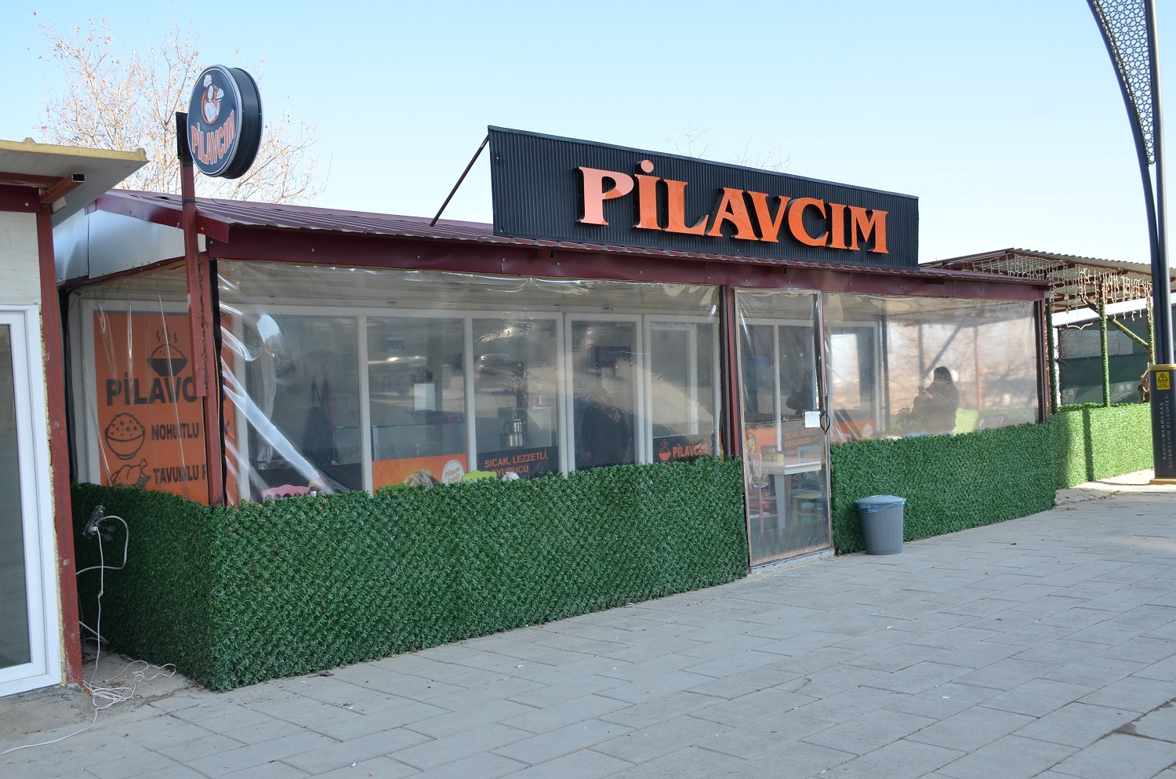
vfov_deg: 38.2
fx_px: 1124
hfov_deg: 55.2
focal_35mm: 34
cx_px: 588
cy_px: 390
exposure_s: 1/200
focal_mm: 23
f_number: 7.1
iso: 200
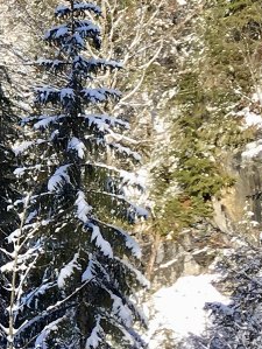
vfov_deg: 12.6
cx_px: -364
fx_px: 1561
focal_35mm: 155
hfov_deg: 8.7
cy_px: -1
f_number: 2.2
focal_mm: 4.15
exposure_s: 1/725
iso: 25
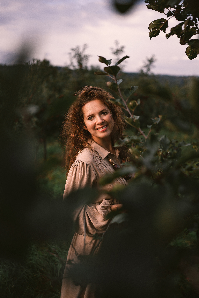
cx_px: 100
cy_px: 149
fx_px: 290
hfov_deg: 37.9
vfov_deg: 54.4
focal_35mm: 35
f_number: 1.4
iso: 100
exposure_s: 1/2500
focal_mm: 35
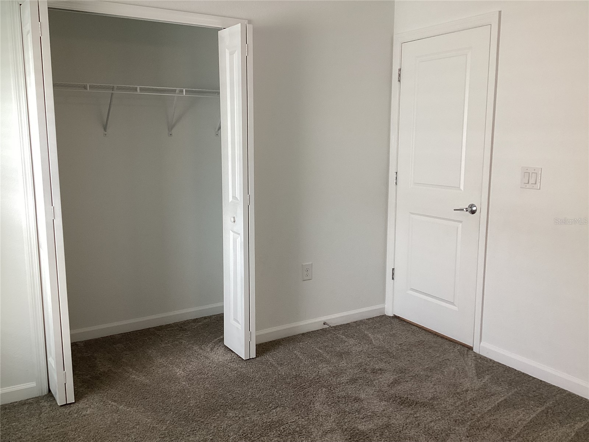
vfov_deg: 45.4
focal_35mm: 31
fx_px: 527
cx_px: 294
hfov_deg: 58.4
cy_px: 221
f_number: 2.4
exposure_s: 1/60
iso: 64
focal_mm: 3.3
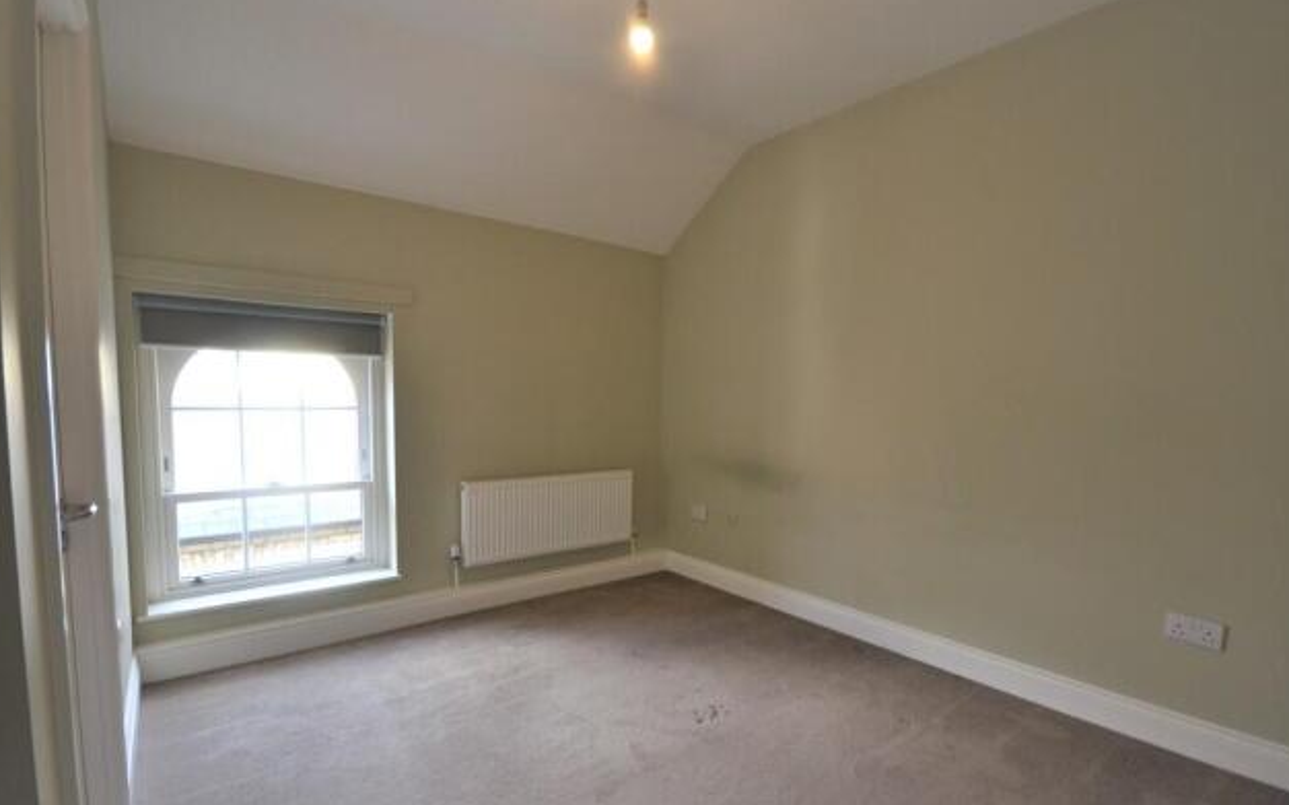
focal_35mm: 16
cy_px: 438
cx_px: 641
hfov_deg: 97.8
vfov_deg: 71.1
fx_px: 562
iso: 400
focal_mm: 10
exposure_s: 1/80
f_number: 4.5
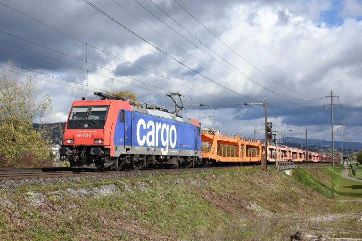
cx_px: 181
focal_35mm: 51
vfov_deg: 26.5
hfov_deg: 38.9
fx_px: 513
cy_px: 120
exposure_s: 1/1250
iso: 200
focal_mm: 34
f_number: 5.6
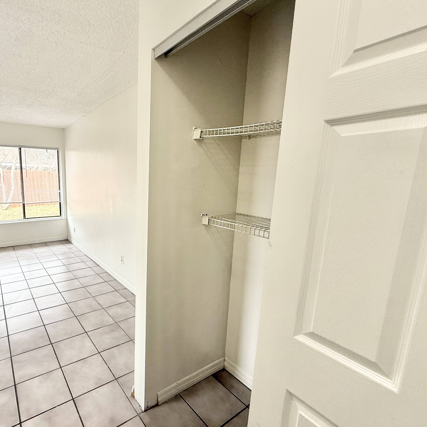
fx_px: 251
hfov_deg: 77.9
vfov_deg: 80.7
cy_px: 219
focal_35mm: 18
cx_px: 140
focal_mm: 2.22
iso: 100
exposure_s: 1/99
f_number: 2.2
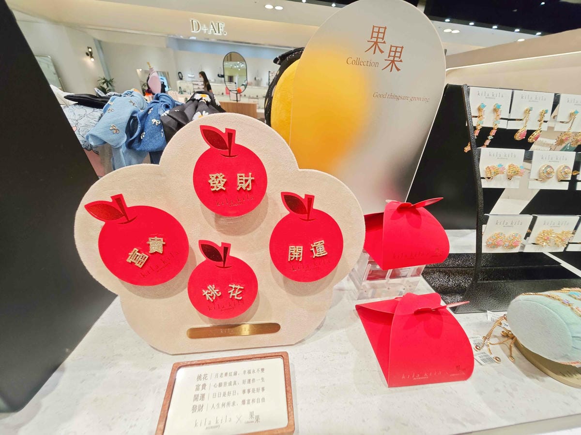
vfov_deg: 94.5
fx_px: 201
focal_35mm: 12
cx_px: 290
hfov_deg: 110.5
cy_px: 218
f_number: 1.8
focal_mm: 2.03
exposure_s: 1/276
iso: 50
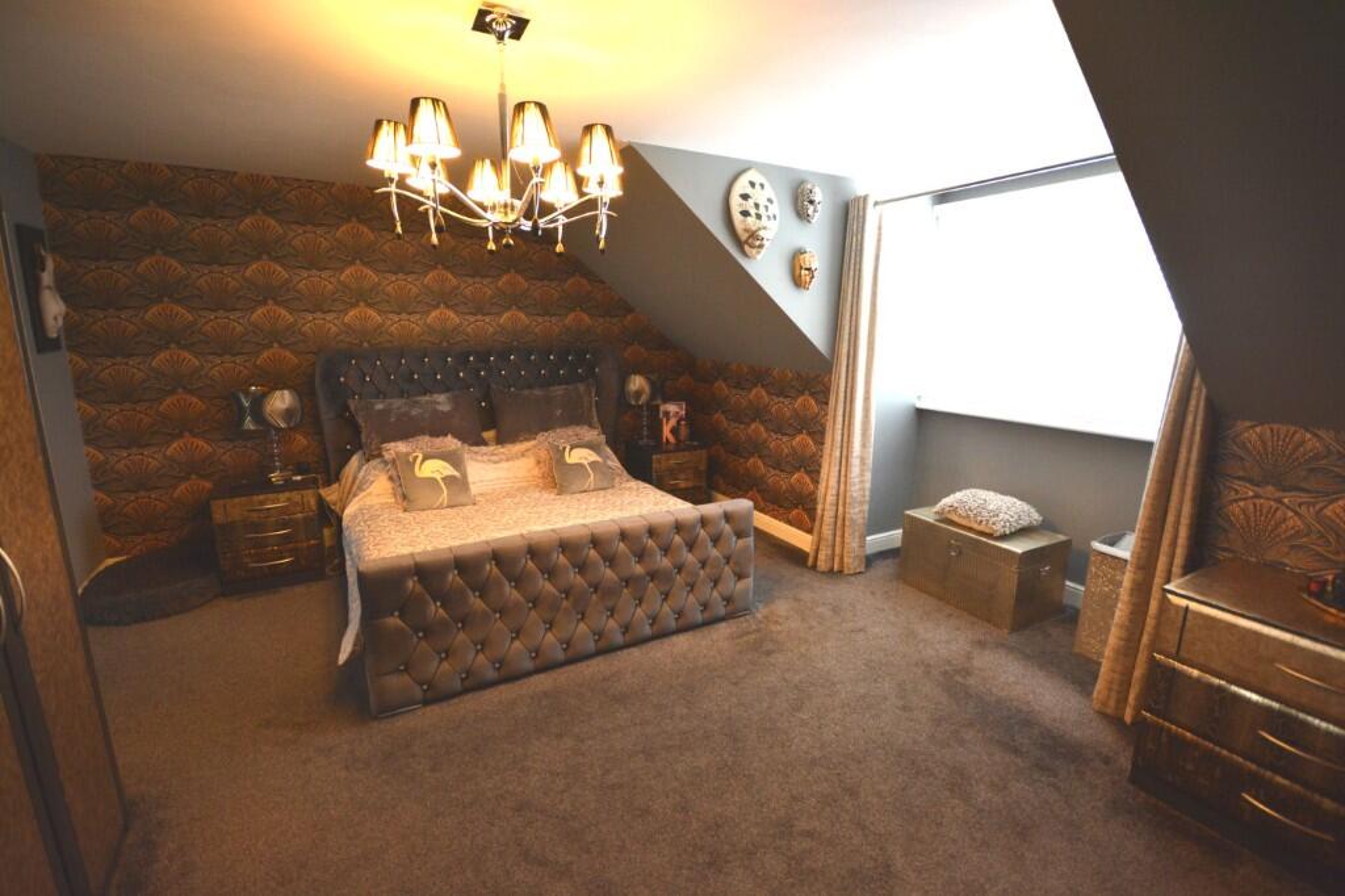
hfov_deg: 100.4
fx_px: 560
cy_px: 448
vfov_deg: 77.3
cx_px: 672
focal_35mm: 15
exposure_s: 1/30
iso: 900
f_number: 4
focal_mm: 10
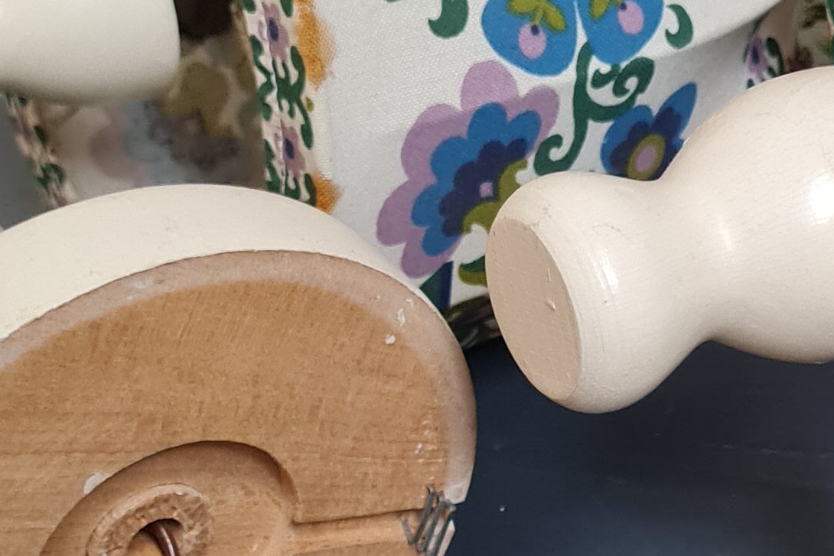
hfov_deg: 20.0
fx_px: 2317
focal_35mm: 100
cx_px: 773
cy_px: 694
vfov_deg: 13.3
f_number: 1.8
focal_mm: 5.4
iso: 500
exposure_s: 1/50
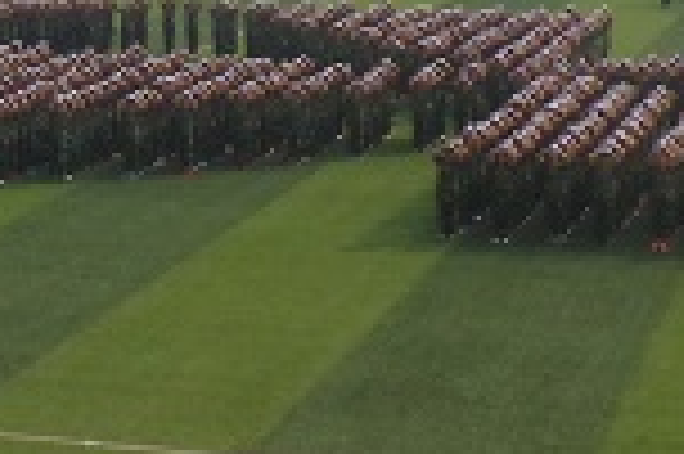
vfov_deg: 11.0
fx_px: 2353
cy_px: 74
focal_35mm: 124
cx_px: 63
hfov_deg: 16.3
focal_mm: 23.13
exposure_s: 1/1250
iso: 1600
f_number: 14
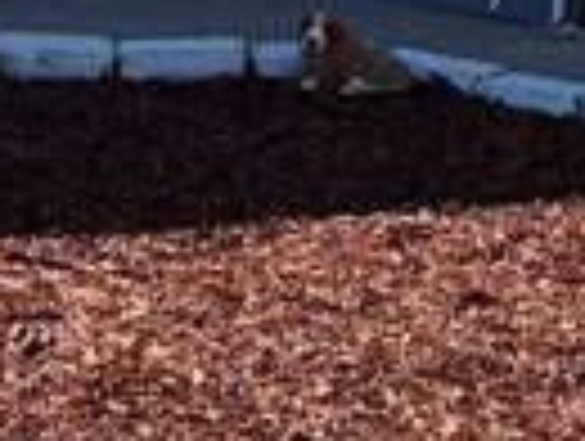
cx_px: 302
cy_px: -198
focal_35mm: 189
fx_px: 3200
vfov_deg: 7.8
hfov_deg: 10.4
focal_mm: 6.76
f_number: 1.78
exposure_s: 1/2370
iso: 100
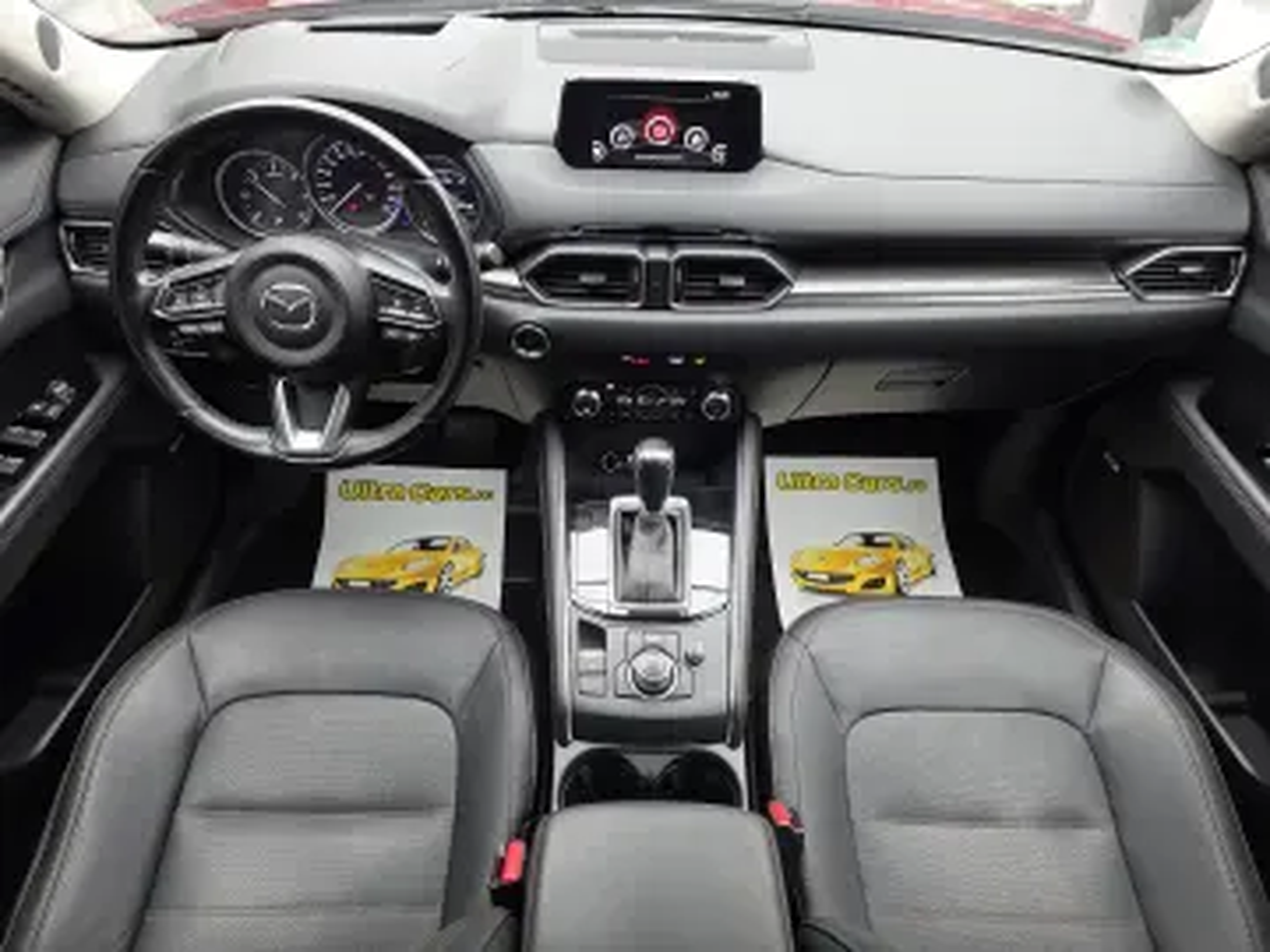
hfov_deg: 73.9
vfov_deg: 58.9
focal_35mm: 23
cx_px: 635
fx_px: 844
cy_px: 476
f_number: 1.7
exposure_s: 1/100
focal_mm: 6.25
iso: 125
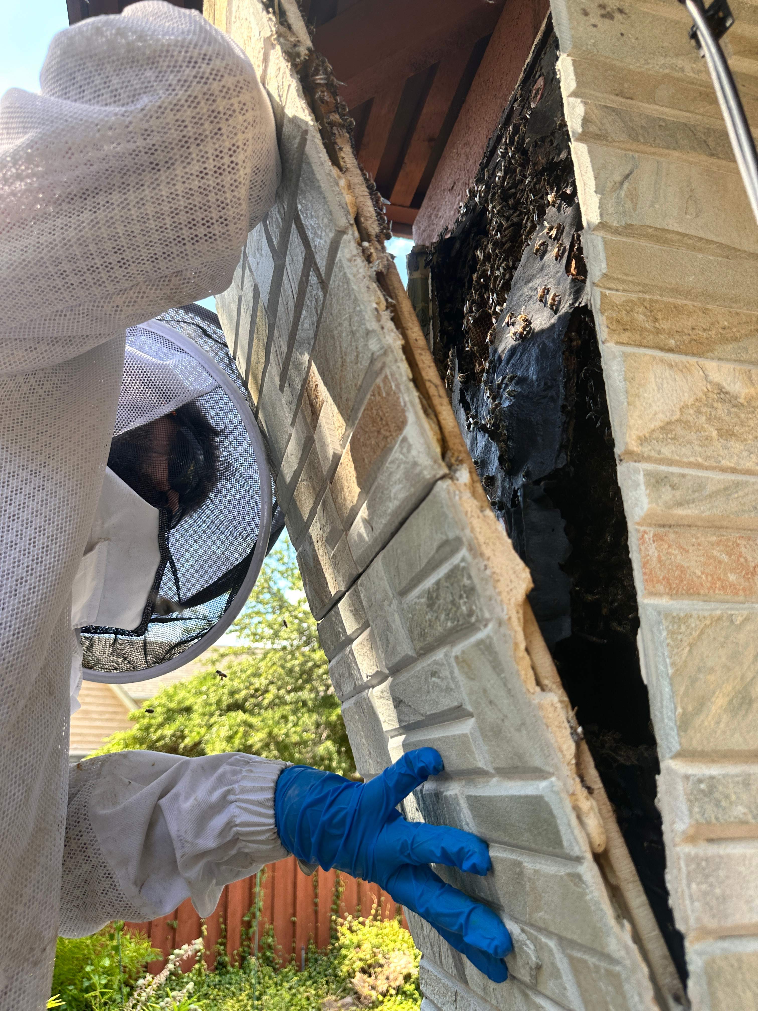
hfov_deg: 56.8
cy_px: 506
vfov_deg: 71.6
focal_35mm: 24
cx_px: 379
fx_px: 701
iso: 80
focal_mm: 6.86
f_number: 1.78
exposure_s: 1/316
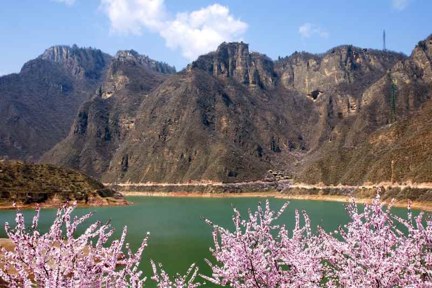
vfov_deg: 29.9
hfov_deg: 43.6
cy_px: 144
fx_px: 540
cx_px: 216
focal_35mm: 45
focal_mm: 30
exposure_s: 1/200
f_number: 14
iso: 200
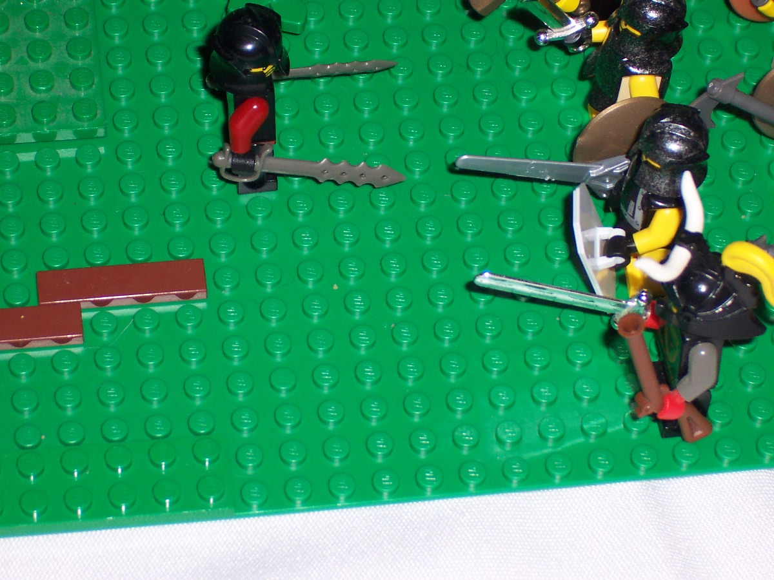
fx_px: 3220
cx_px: 387
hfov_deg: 13.7
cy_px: 290
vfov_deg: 10.3
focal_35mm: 144
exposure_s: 1/125
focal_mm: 22.4
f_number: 4.9
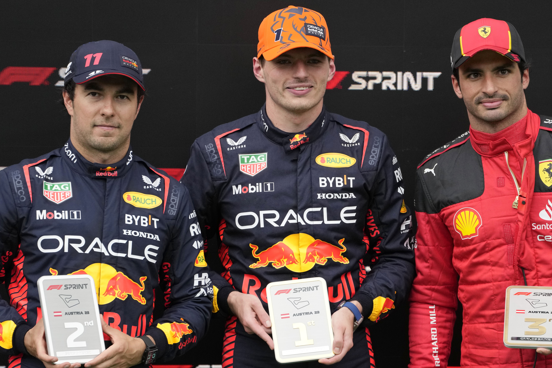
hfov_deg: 5.9
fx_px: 5366
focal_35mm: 350
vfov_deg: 3.9
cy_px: 185
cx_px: 309
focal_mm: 279
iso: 2000
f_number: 5.6
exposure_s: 1/1000
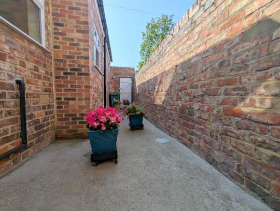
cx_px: 140
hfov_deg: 110.4
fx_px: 97
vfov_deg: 94.7
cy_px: 106
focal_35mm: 12
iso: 51
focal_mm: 2.02
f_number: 1.7
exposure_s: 1/3165
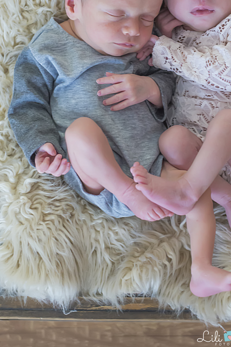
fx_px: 865
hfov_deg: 15.2
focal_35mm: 90
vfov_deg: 22.4
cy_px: 89
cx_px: 145
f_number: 3.2
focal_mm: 50
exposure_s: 1/160
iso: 1600
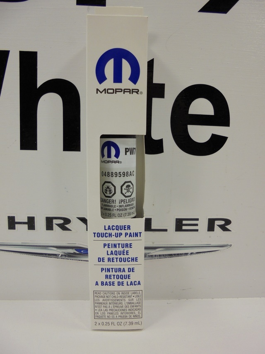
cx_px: 132
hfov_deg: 53.1
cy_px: 177
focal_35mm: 26
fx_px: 265
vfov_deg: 67.3
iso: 100
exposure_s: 1/160
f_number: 3.5
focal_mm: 4.6
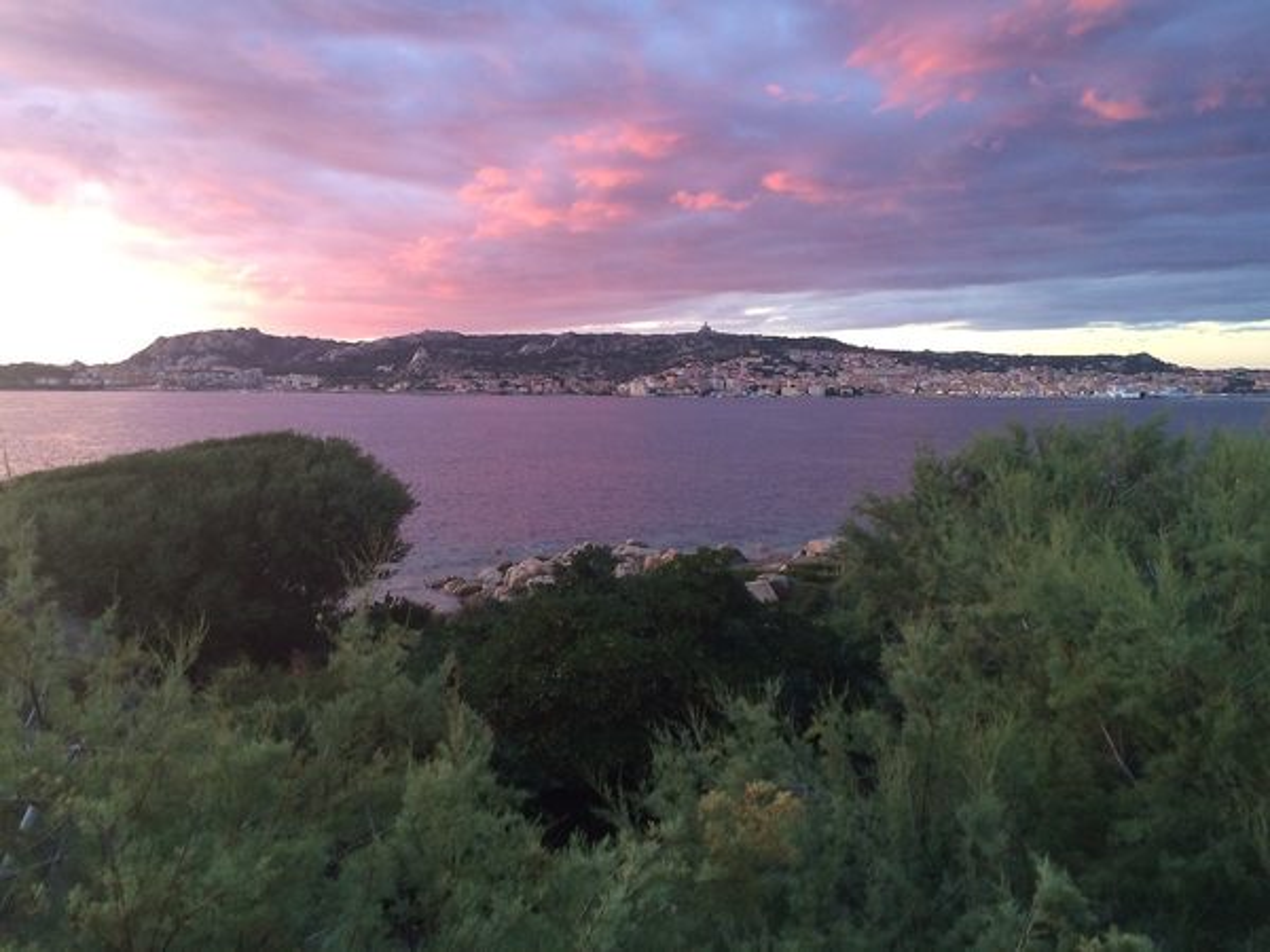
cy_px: 476
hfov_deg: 61.7
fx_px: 1064
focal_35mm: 29
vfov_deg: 48.2
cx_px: 635
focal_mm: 4.15
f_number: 2.2
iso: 100
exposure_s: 1/33
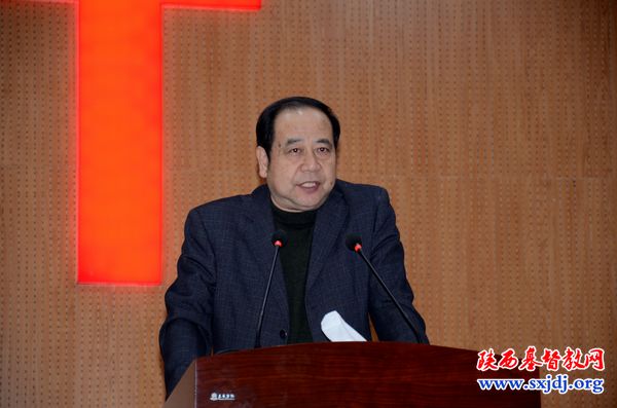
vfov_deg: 8.7
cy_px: 204
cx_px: 308
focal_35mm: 158
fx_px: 2693
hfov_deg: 13.1
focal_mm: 105
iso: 1000
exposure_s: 1/60
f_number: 5.6
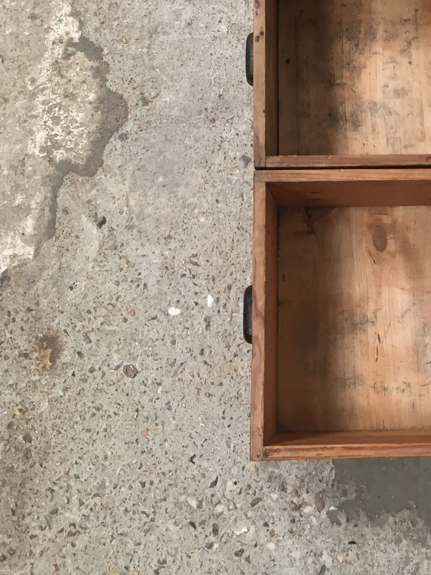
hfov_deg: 24.9
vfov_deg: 32.5
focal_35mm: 57
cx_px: 393
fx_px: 946
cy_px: 85
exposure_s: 1/33
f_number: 2.2
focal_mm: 4.15
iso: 64
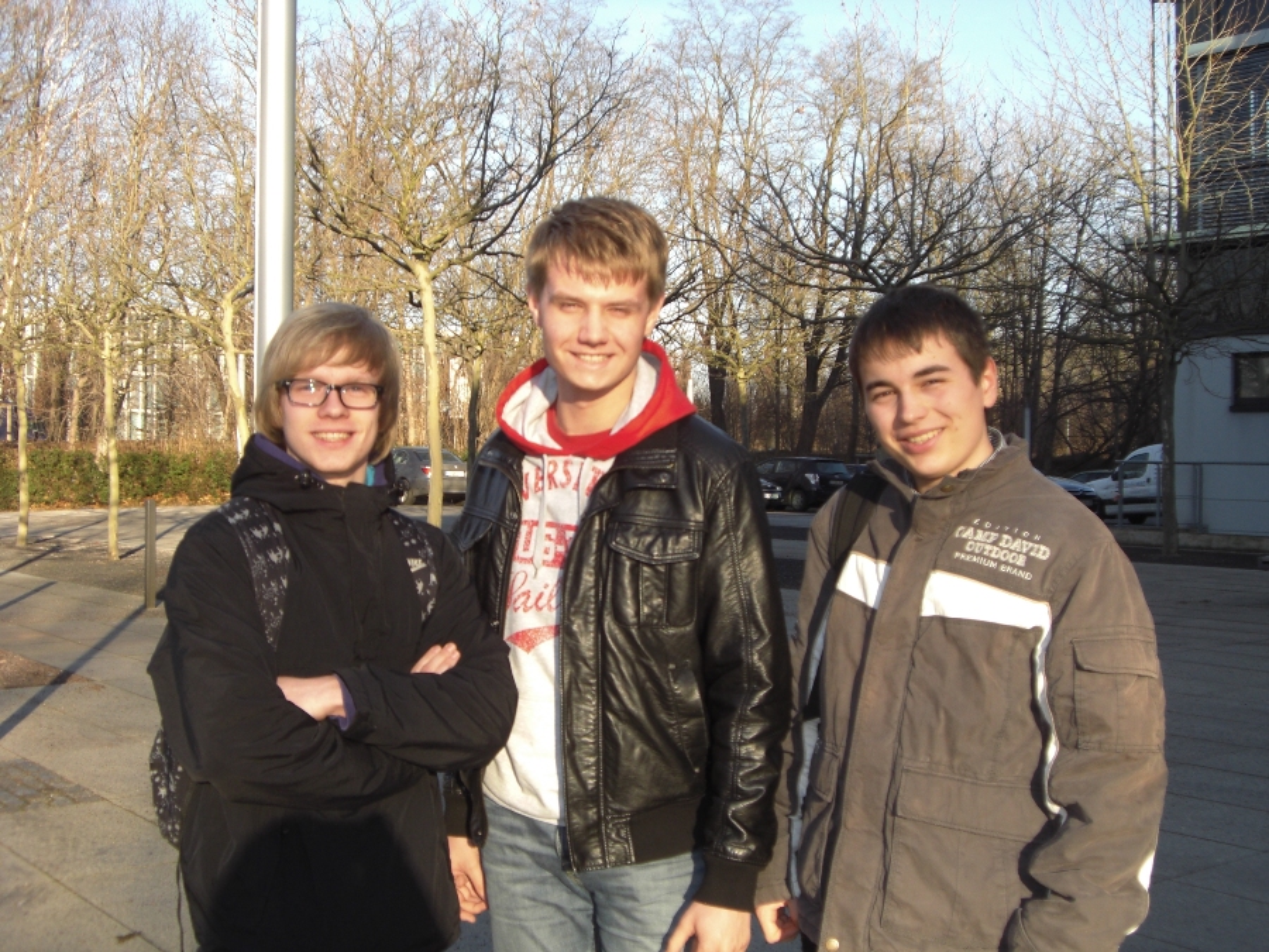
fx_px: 1723
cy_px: 476
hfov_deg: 40.4
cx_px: 634
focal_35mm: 47
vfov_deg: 30.9
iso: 64
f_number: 3
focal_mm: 7.6
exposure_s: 1/320
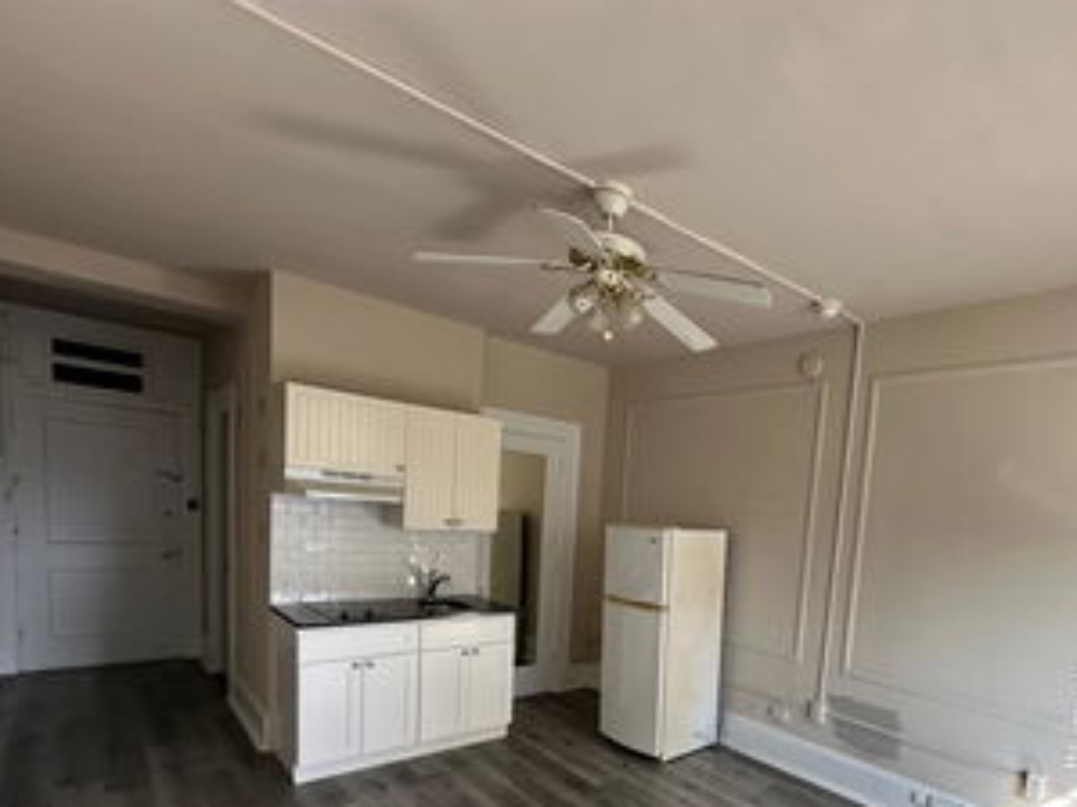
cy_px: 573
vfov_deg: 63.3
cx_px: 729
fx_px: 622
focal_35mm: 20
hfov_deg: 78.7
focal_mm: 2.22
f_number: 2.2
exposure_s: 1/99
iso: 125
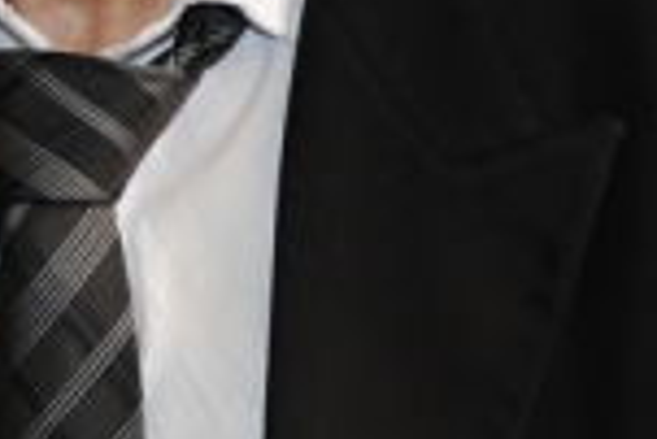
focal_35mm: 311
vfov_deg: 4.4
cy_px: -152
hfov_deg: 6.2
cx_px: -1153
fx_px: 5681
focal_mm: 46
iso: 640
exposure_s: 1/125
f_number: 5.6
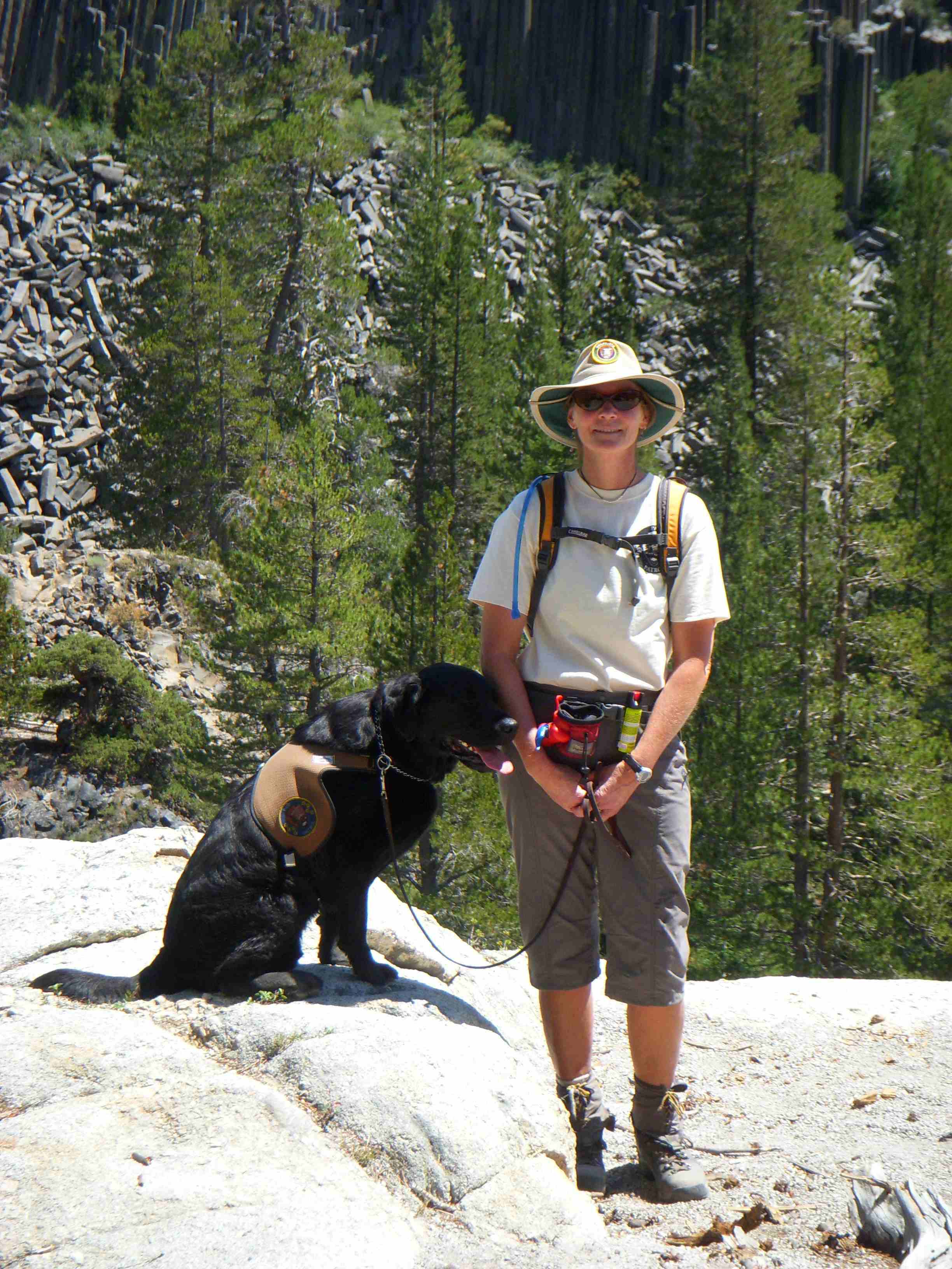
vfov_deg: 23.0
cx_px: 476
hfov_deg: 17.4
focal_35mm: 85
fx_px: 3117
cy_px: 634
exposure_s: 1/400
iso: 100
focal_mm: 14.1
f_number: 4
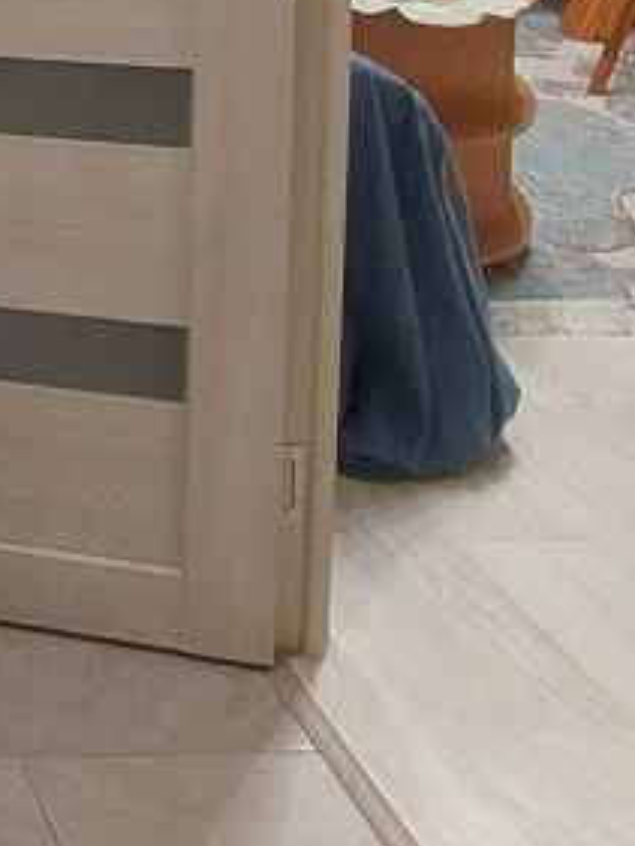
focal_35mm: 50
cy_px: -274
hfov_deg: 20.2
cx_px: -530
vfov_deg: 29.9
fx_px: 1222
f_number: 2.2
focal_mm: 1.74
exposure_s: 1/50
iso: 320
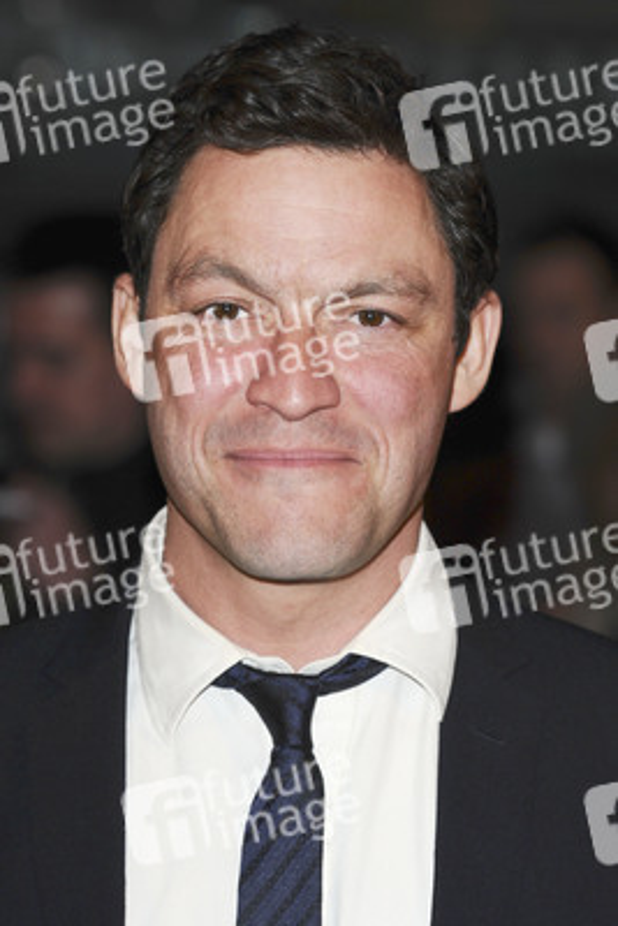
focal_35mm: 158
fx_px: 4052
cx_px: 309
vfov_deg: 13.0
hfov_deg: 8.7
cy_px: 463
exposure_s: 1/200
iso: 320
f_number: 4.5
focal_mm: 105
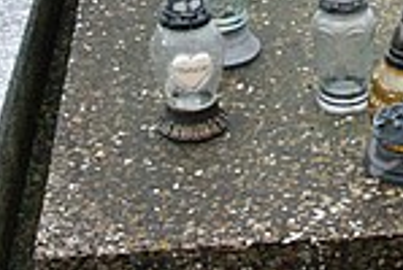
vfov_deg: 9.9
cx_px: 384
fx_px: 1516
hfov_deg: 14.9
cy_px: -140
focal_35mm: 135
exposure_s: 1/320
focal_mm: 21
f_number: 10
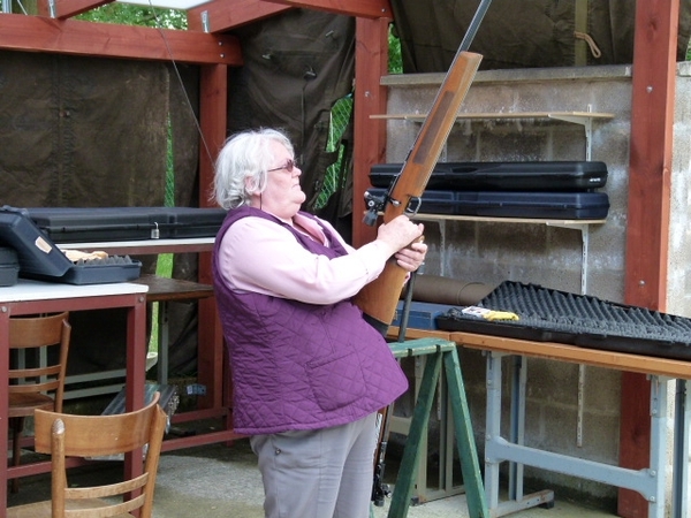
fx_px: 1317
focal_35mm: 66
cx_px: 346
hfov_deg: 29.4
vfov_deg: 22.3
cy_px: 259
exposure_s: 1/60
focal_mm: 11.8
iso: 200
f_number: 3.3
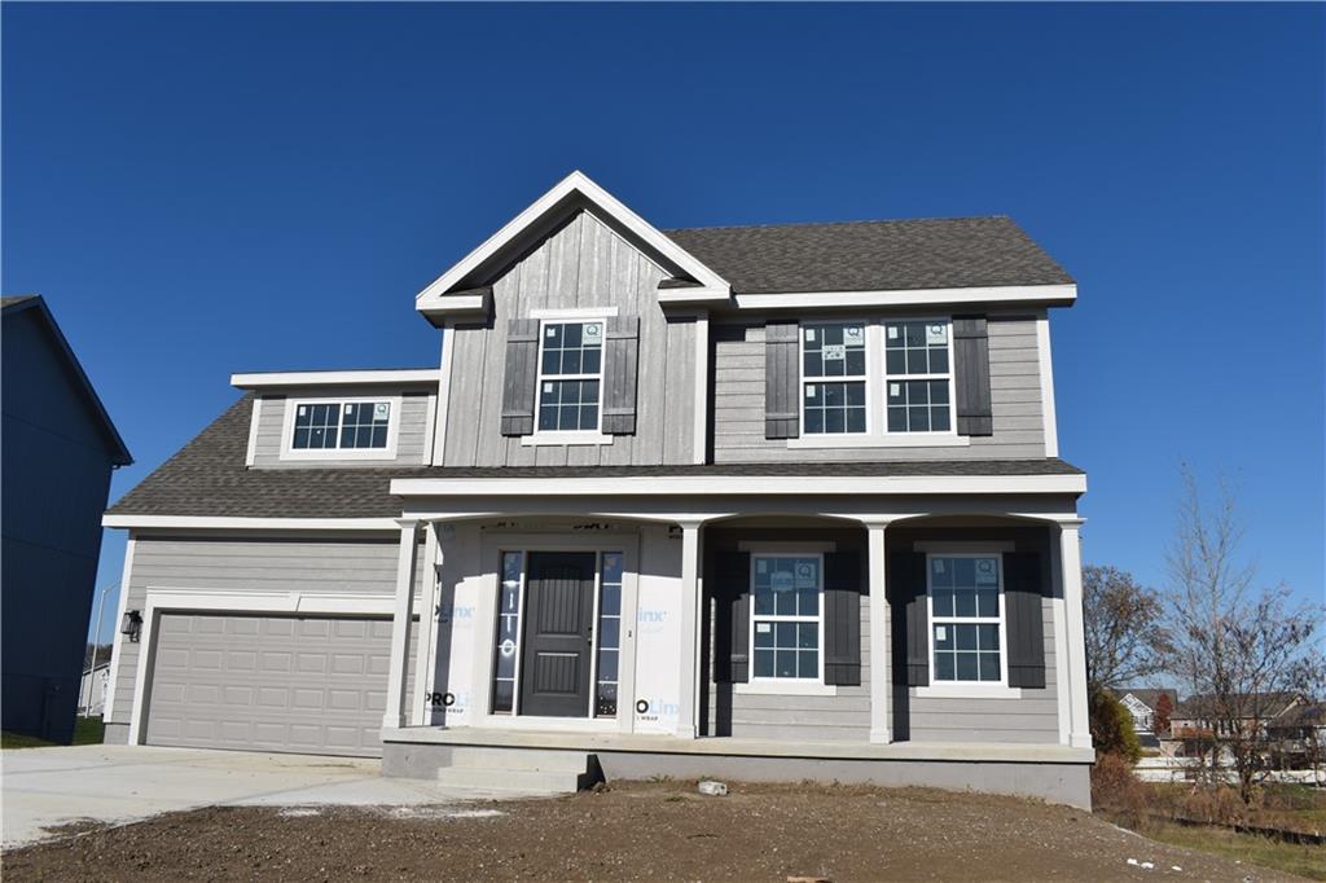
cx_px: 663
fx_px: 1105
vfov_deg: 43.6
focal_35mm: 30
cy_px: 442
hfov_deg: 61.9
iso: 100
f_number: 10
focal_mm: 20
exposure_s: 1/400
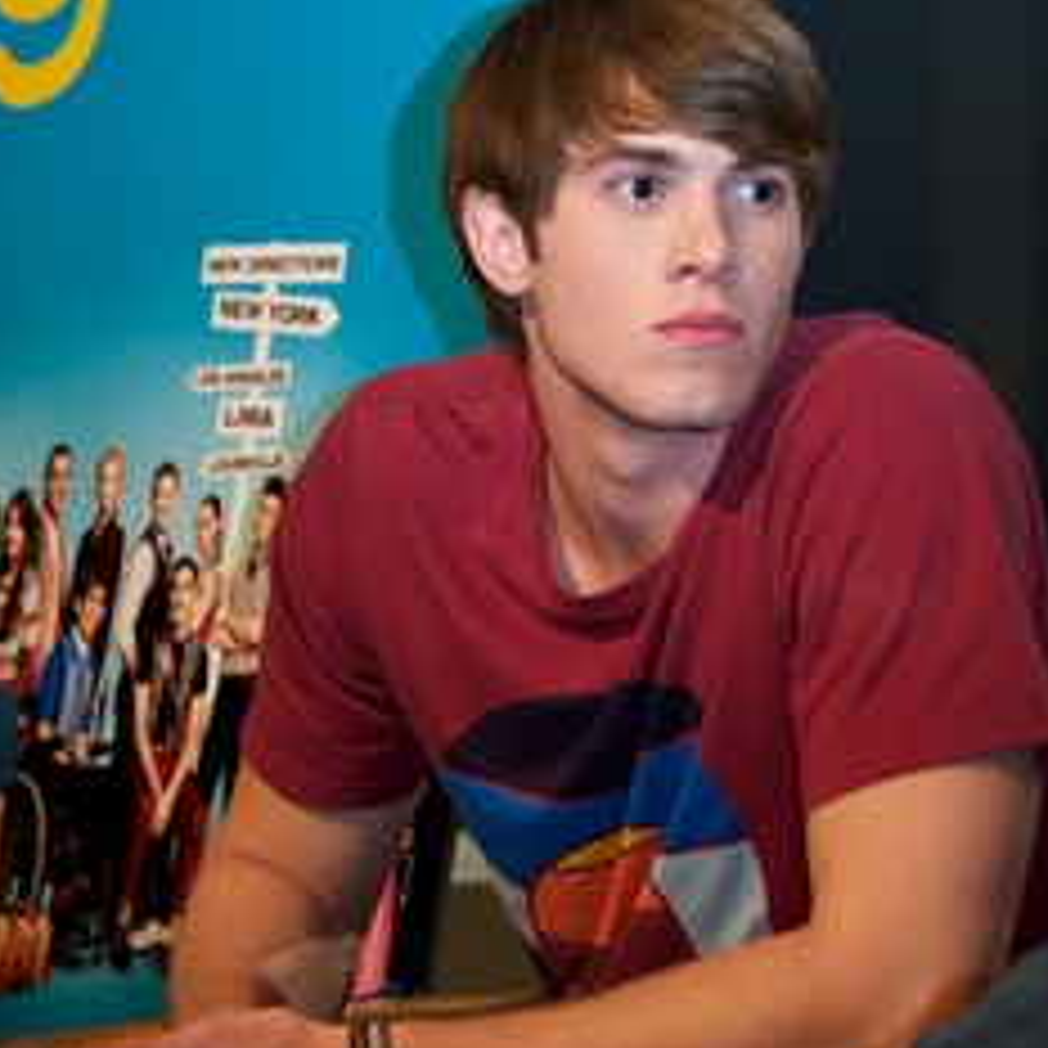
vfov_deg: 8.0
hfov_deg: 8.0
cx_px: 508
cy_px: 391
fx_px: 7501
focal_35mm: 219
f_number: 5.6
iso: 2000
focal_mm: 150
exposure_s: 1/60
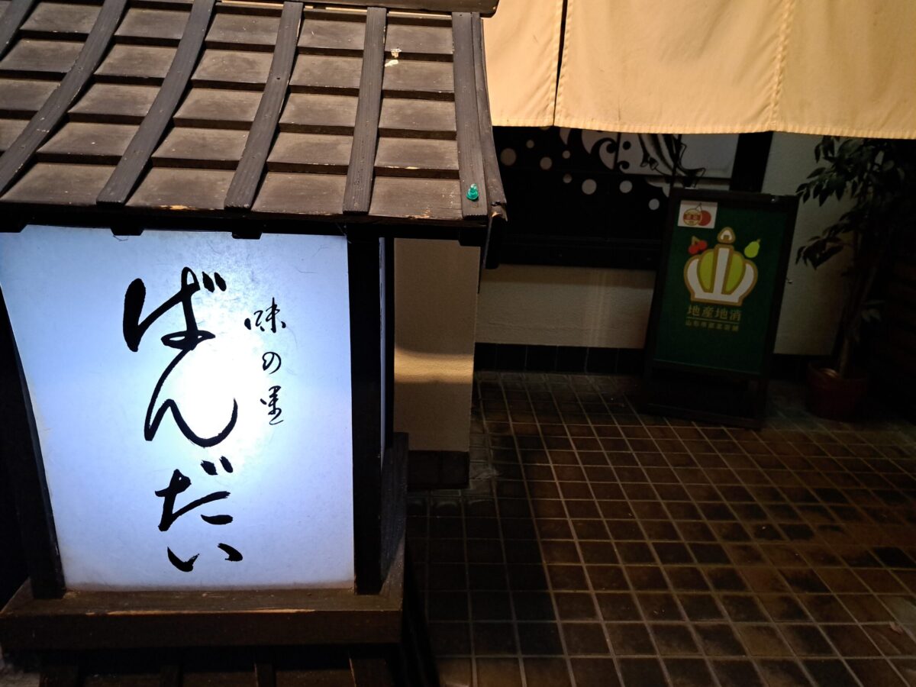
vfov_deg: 56.8
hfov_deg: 71.6
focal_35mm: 24
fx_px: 635
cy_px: 344
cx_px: 458
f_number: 1.8
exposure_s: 1/50
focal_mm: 5.23
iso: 255
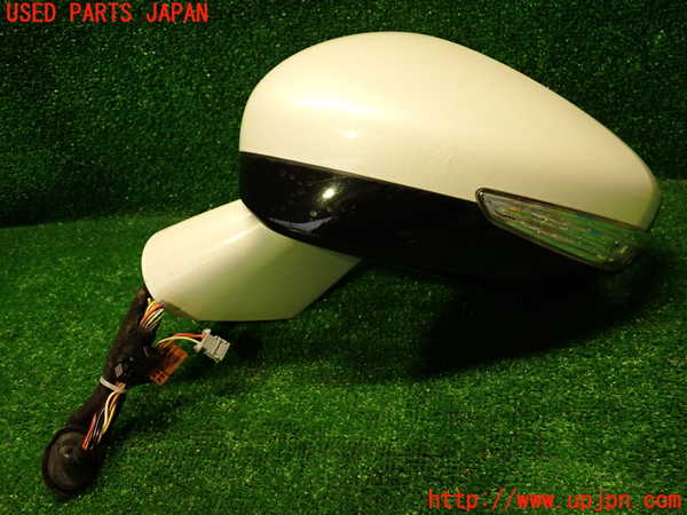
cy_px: 258
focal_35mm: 32
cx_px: 344
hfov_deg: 56.8
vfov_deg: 44.2
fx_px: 635
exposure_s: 1/30
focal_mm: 5.79
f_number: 2.4
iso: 250
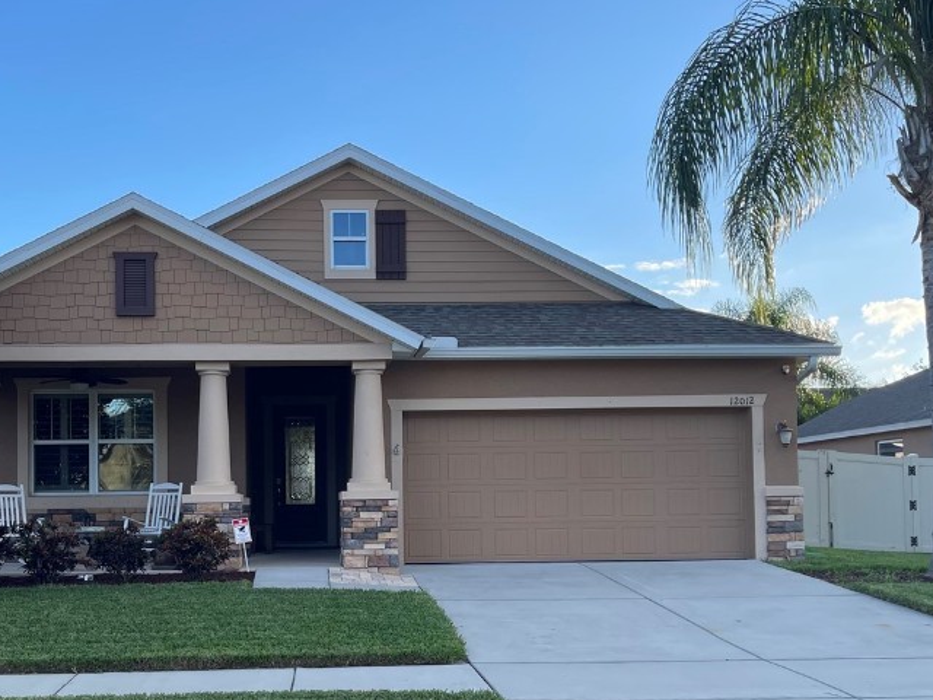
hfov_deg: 46.4
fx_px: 1078
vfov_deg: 35.6
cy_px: 465
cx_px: 350
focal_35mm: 40
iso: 32
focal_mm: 5.1
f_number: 1.6
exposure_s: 1/867
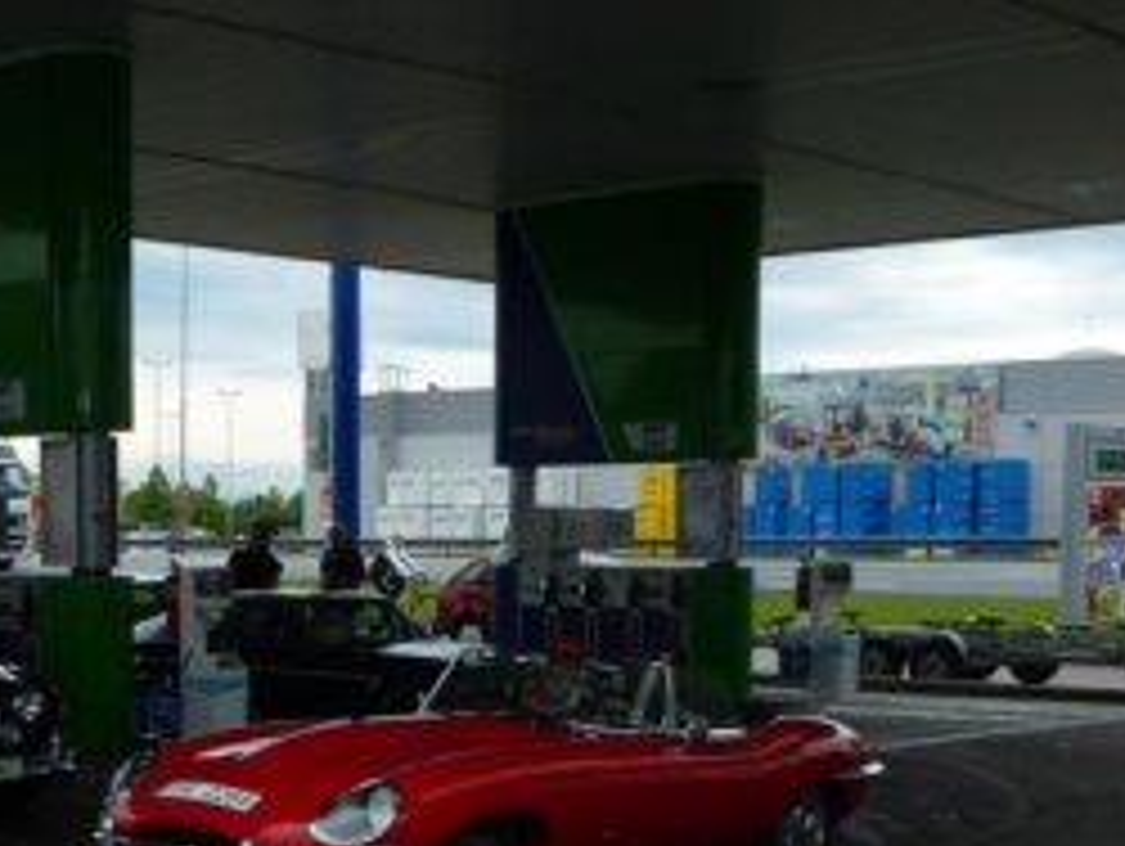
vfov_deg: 21.8
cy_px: 763
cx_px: 324
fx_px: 2147
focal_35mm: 66
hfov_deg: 29.0
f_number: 4
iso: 100
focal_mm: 5.9
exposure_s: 1/500
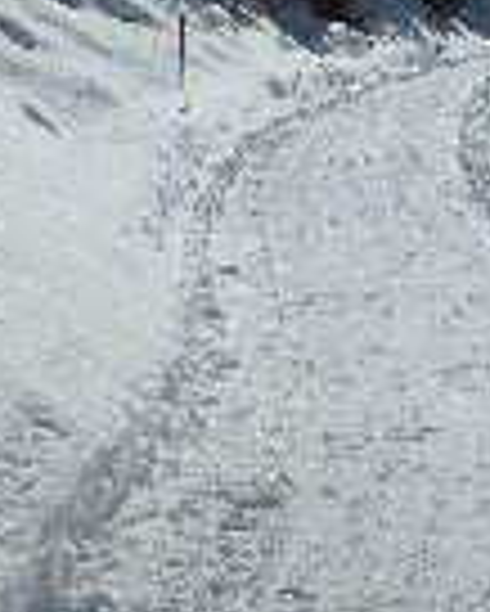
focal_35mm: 109
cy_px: 36
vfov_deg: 17.3
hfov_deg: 14.0
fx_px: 1974
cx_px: 427
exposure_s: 1/2000
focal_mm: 6.3
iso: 50
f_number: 4.4
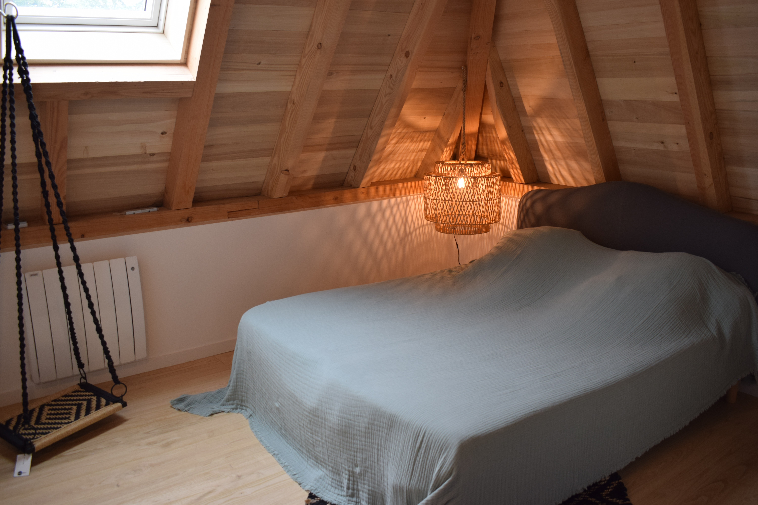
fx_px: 663
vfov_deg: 41.7
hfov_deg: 59.5
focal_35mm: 32
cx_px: 379
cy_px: 252
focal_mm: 21
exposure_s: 1/80
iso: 400
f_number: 4.5
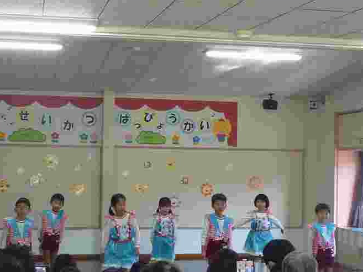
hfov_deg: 28.9
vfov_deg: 21.9
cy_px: 155
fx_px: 703
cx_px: 149
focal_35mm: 67
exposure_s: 1/60
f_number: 2.9
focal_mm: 4.9
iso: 200
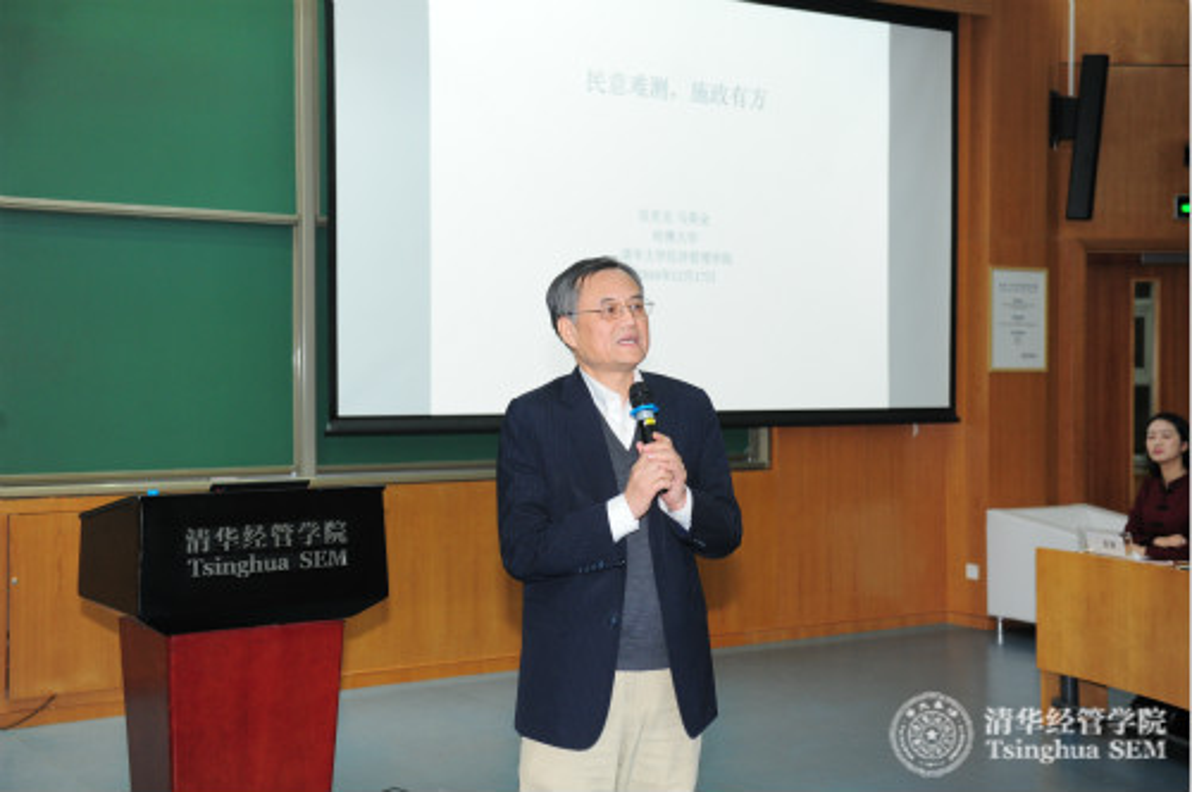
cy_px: 396
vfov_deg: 26.9
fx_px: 1653
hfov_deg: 39.6
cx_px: 596
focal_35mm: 50
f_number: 4
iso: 1600
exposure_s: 1/100
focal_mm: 50
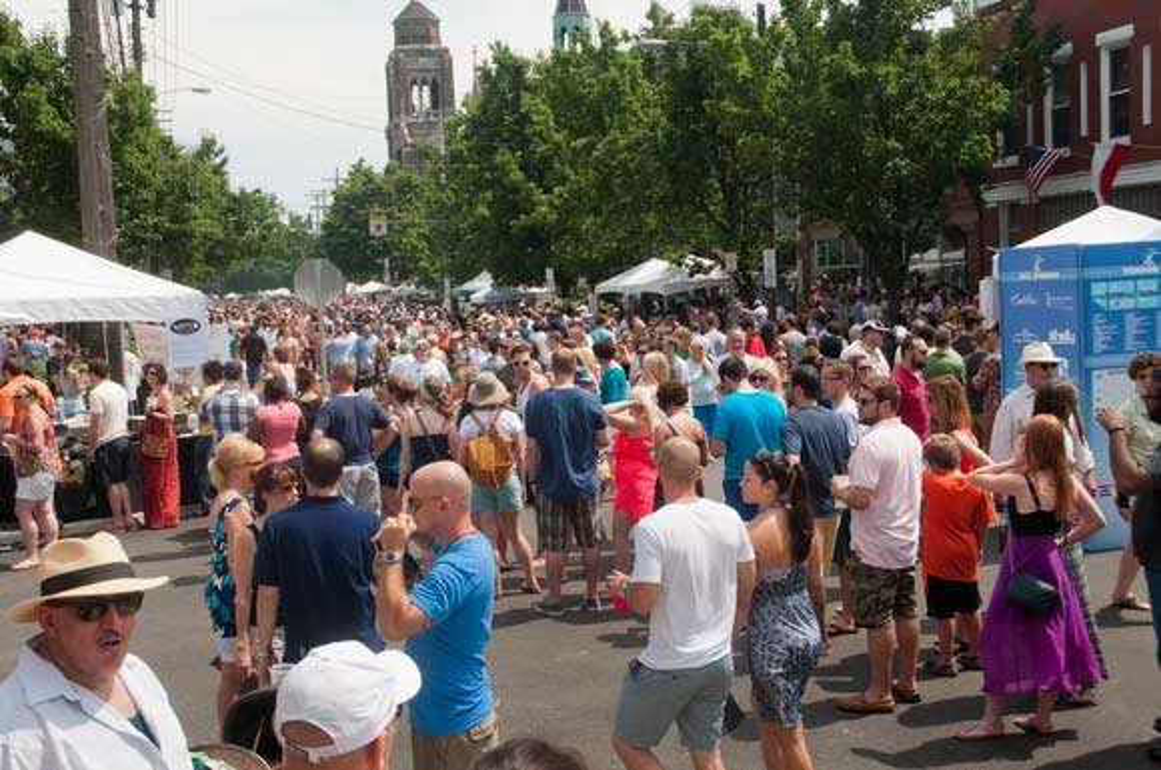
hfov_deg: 45.0
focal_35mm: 44
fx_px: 1401
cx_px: 580
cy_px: 385
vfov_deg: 30.8
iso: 200
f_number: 6.3
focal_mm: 29
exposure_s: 1/800
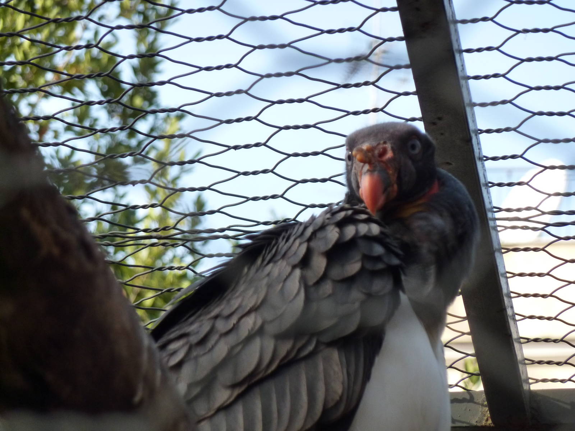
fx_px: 4983
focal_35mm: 300
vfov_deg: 5.0
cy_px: 216
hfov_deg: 6.6
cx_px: 288
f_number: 4.9
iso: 320
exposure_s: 1/250
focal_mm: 49.2
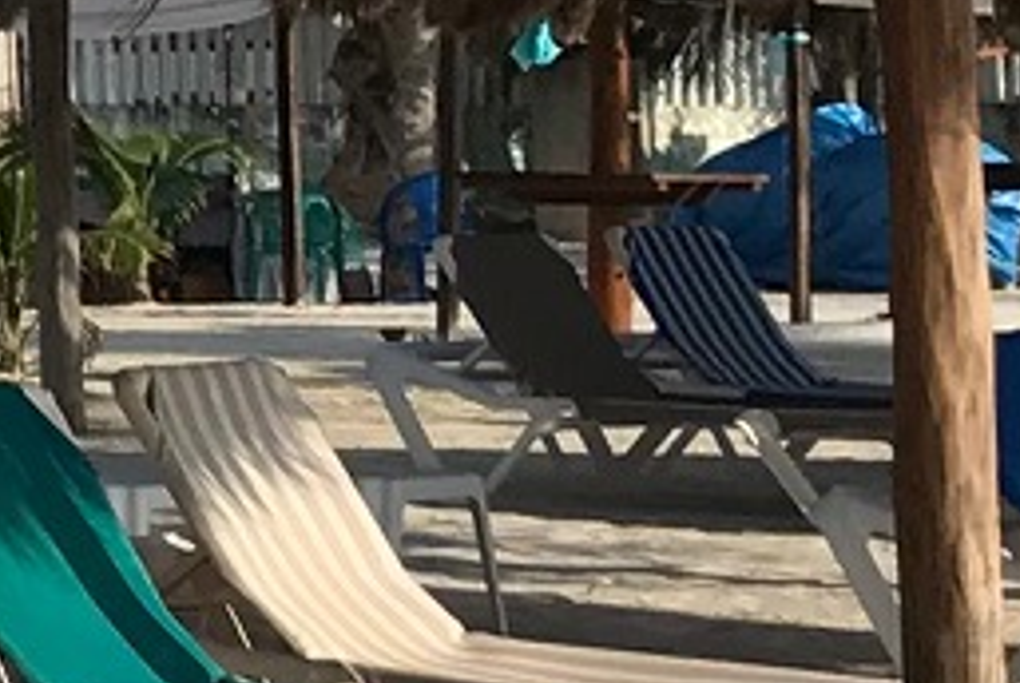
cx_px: -1734
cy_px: -75
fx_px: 6467
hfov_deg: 8.1
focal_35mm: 228
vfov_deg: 6.0
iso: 20
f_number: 1.8
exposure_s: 1/2519
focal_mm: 3.99
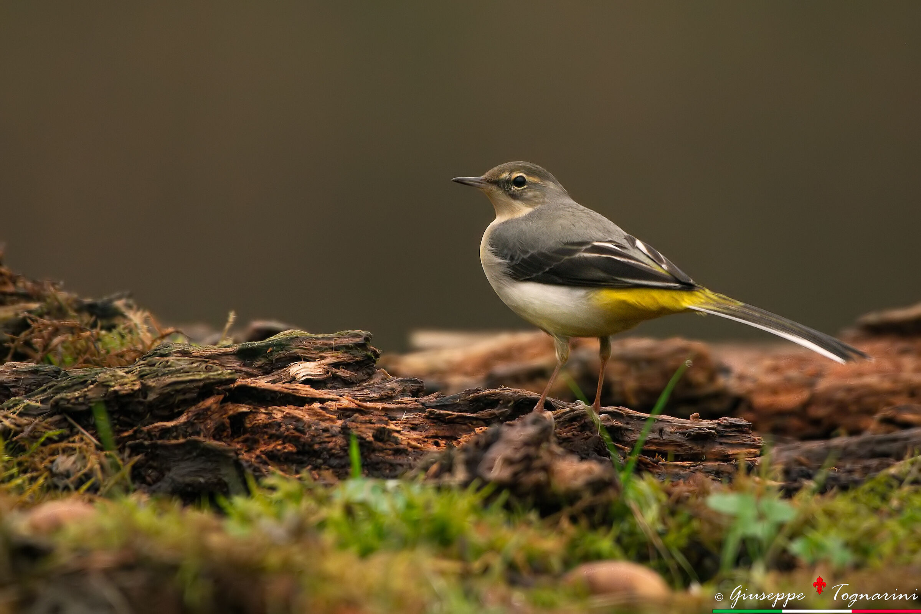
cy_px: 307
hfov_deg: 4.1
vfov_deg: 2.7
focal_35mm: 500
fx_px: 12791
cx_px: 460
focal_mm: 500
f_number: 5.6
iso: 4000
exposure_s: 1/2500
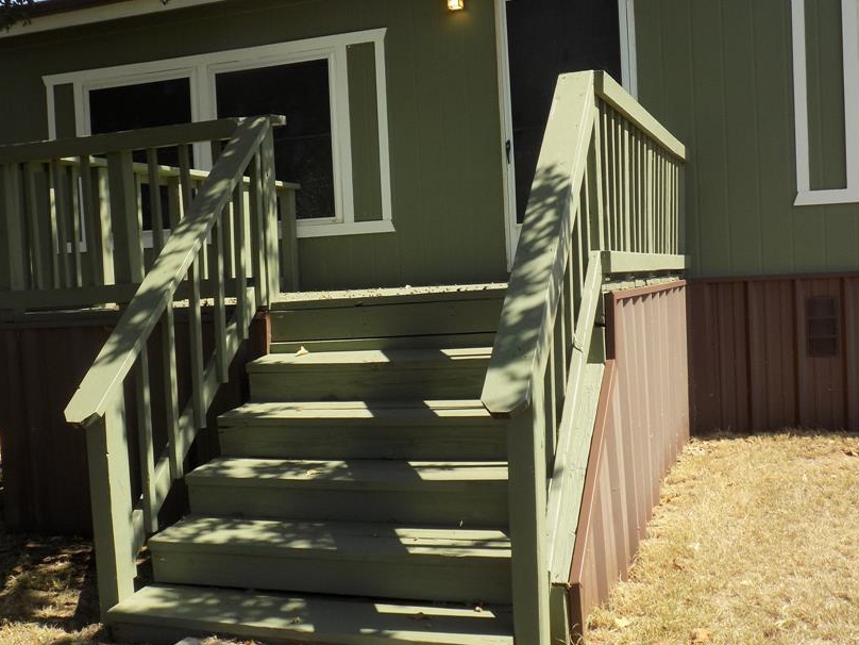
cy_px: 316
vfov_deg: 37.7
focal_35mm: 38
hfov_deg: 49.0
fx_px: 943
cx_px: 422
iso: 80
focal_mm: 5.3
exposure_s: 1/500
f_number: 3.3
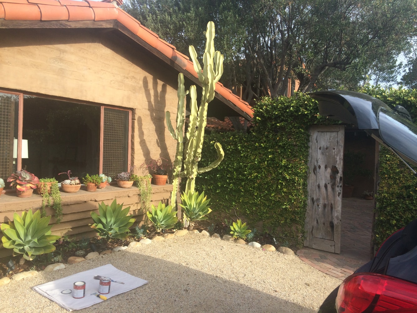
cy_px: 156
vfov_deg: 48.2
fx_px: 349
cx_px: 208
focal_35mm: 29
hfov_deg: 61.7
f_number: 2.2
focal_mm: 4.15
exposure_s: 1/570
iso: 32
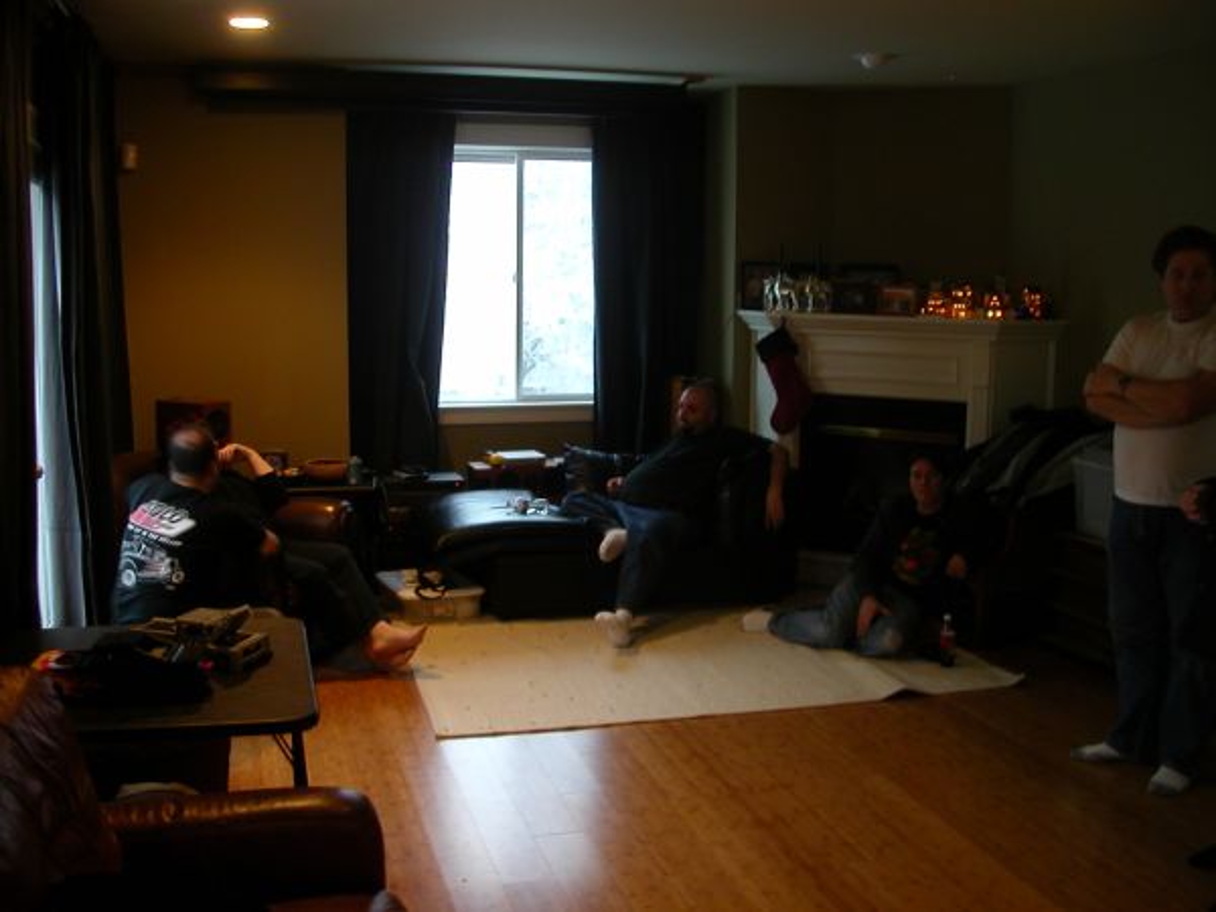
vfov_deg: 38.7
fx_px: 1300
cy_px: 456
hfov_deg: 50.1
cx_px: 608
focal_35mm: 37
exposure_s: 1/6.2
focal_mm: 5.6
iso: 100
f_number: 2.7
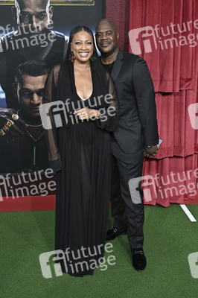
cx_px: 99
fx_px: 289
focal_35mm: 35
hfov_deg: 37.8
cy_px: 149
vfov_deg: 54.5
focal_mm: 35
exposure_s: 1/400
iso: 320
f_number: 6.3
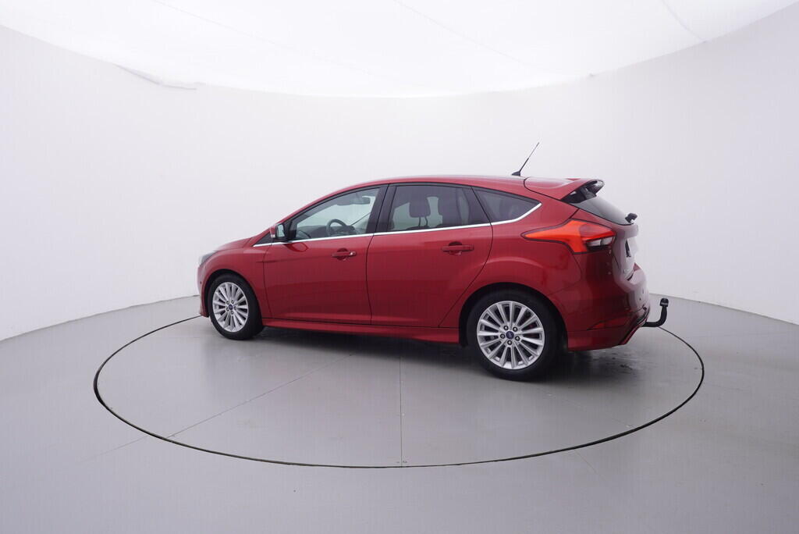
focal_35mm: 22
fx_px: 500
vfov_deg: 56.2
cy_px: 267
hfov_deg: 77.3
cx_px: 400
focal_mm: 15
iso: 200
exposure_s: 1/80
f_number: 5
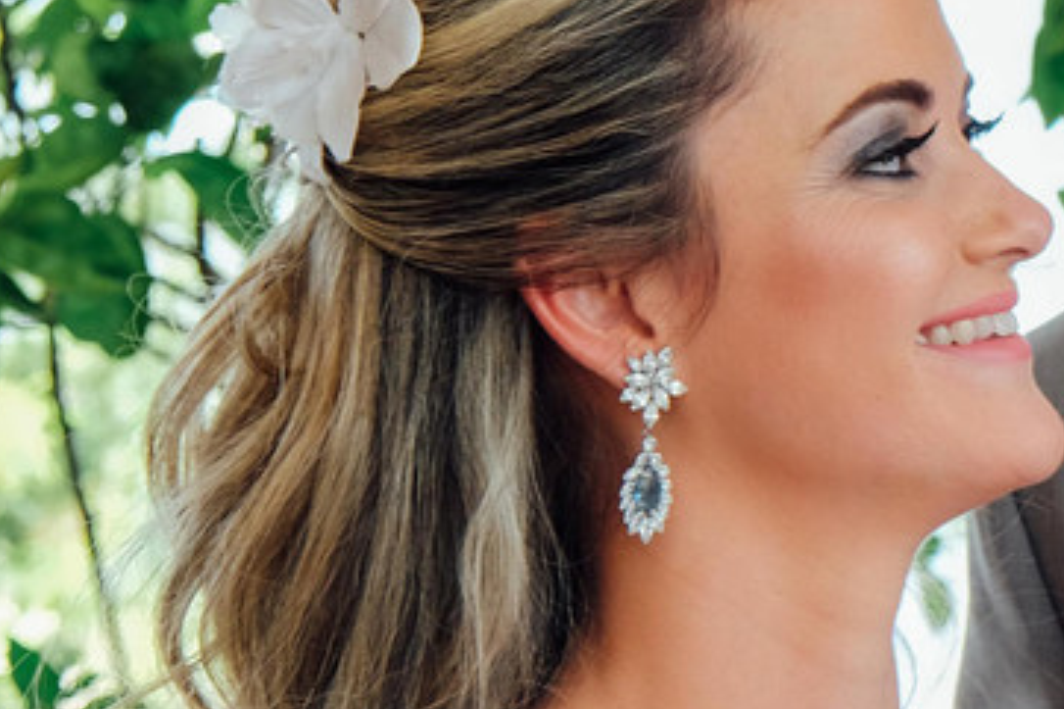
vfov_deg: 8.8
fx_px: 4608
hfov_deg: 12.6
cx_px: 1487
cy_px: 391
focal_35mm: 156
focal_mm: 31.5
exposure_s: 1/160
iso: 500
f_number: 5
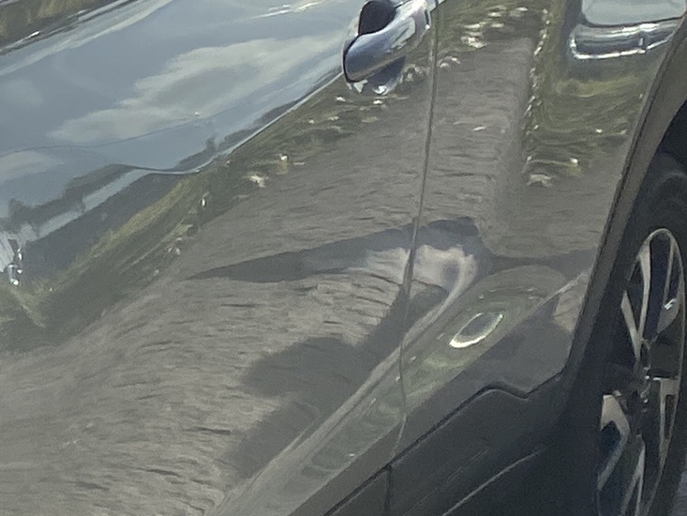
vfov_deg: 10.4
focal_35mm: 143
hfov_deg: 11.8
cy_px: 402
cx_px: -836
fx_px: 2838
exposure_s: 1/5025
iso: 32
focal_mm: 4.25
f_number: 1.8
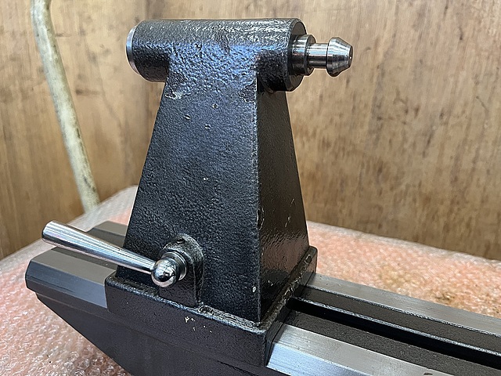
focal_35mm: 26
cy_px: 188
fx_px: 376
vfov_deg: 53.1
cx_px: 250
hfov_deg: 67.3
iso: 250
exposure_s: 1/60
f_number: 1.6
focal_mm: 5.1
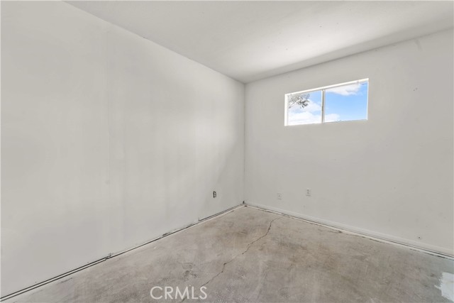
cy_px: 152
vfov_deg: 81.2
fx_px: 177
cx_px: 227
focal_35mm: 14
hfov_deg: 104.2
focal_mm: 14
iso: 200
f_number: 9
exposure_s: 1/3
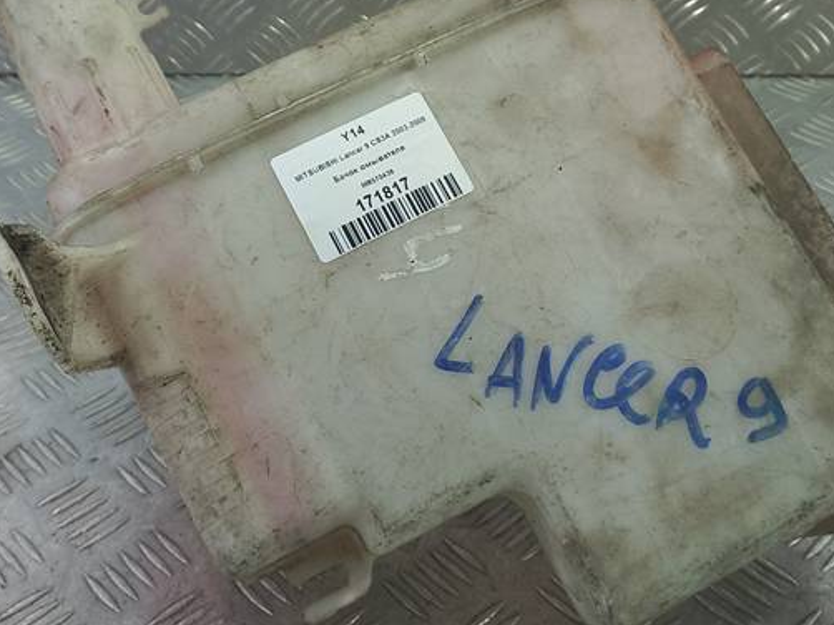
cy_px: 175
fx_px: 1228
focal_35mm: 51
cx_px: 365
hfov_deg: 37.5
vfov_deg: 28.2
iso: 50
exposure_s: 1/50
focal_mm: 4.6
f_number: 1.8
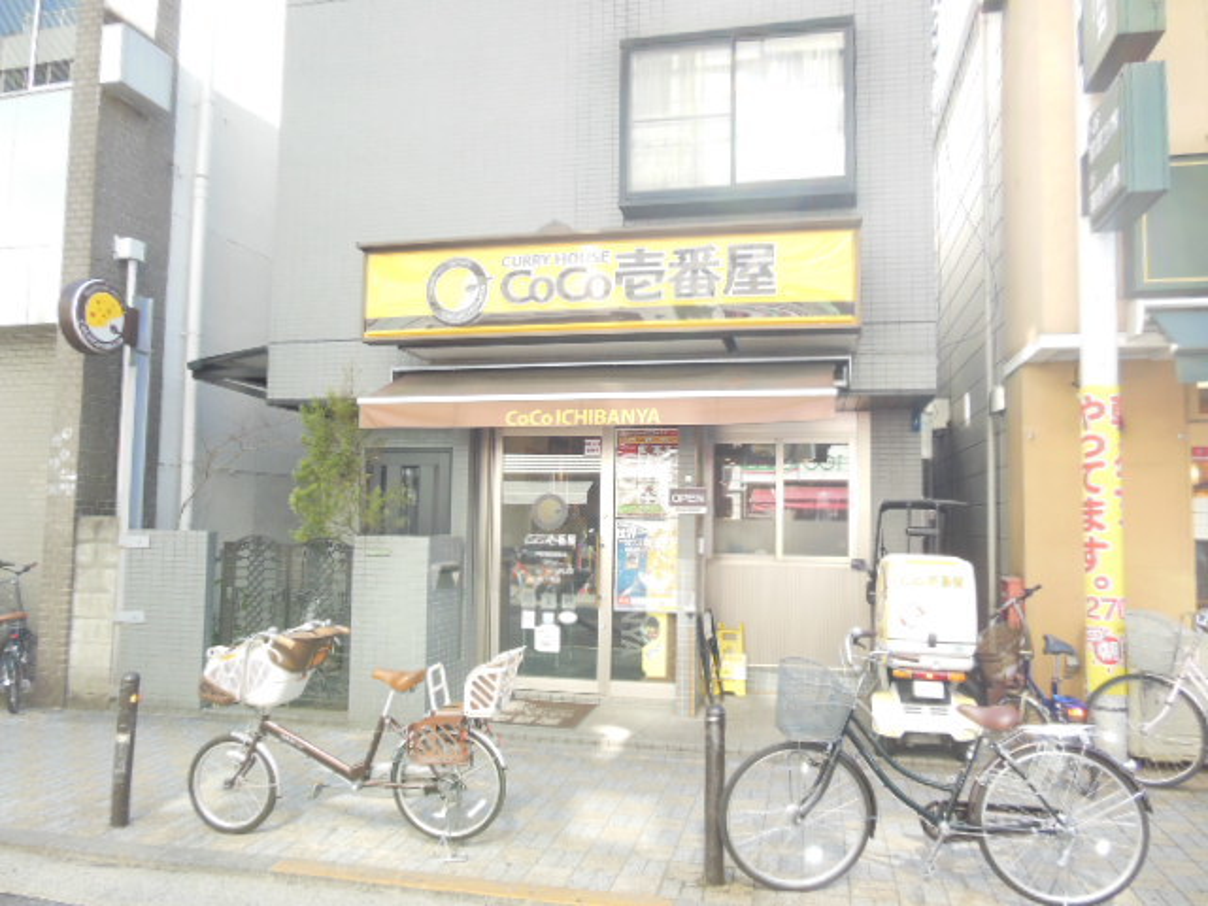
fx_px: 872
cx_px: 604
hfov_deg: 69.4
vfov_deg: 54.9
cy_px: 453
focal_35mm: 25
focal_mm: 4.5
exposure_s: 1/125
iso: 125
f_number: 3.2
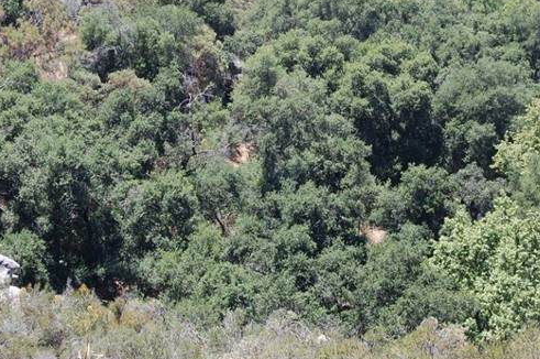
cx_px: 330
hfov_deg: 14.3
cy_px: 124
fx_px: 2157
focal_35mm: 144
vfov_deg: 9.5
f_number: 7.1
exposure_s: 1/200
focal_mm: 46
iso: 200
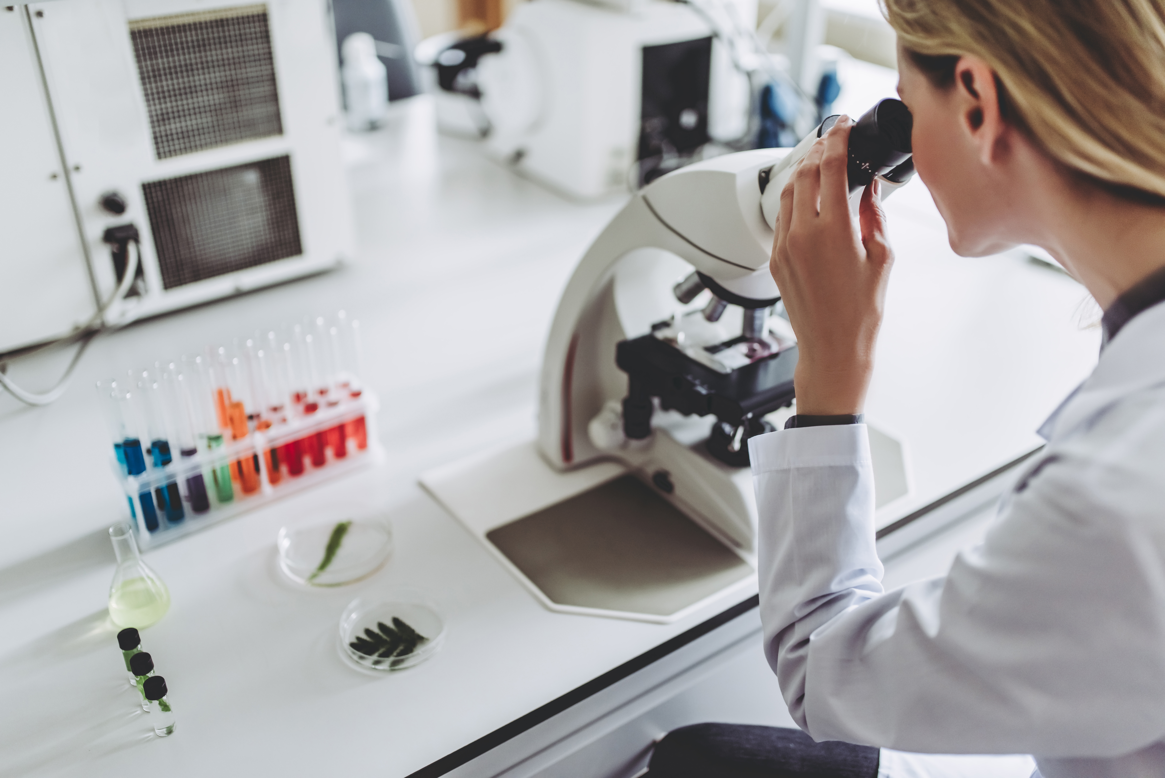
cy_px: 389
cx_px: 582
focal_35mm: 35
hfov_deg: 54.4
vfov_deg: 37.9
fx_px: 1133
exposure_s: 1/400
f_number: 1.6
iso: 500
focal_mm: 35
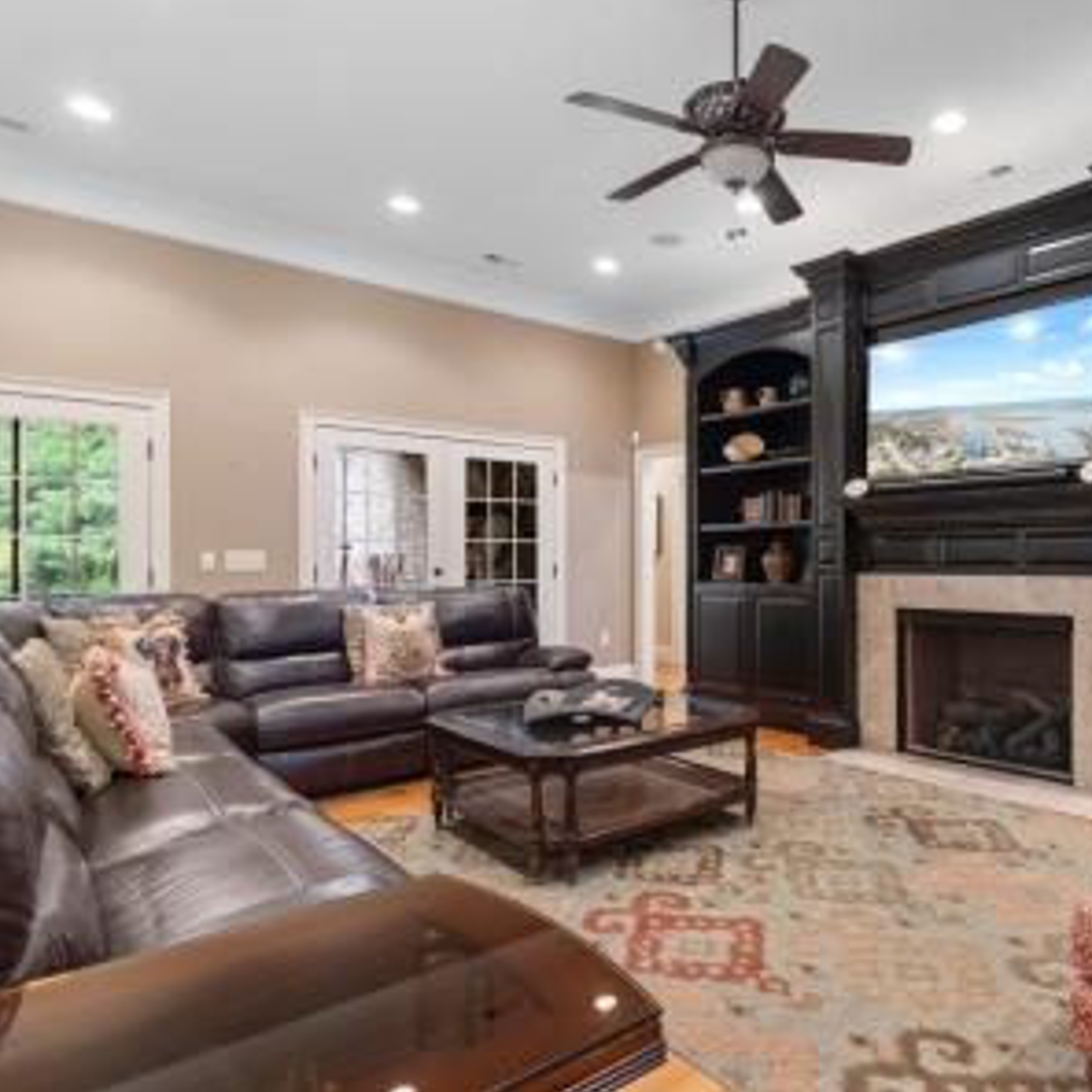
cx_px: 764
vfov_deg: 69.6
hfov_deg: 66.9
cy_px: 542
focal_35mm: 22
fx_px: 785
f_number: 4.8
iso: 100
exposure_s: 2.5
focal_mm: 11.5
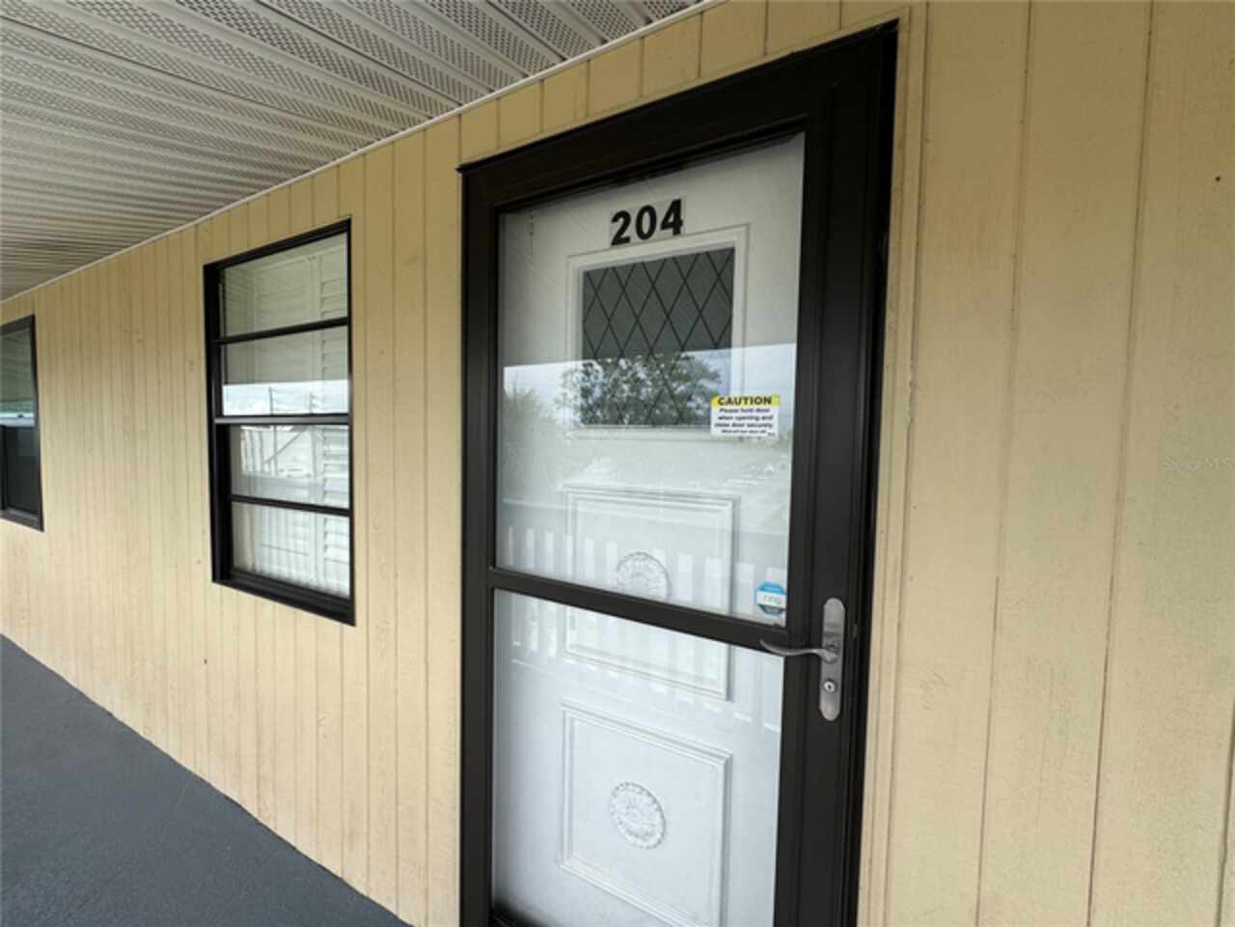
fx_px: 499
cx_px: 618
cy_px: 464
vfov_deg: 85.7
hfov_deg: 102.1
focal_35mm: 14
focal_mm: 2.22
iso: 40
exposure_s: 1/289
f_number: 2.2
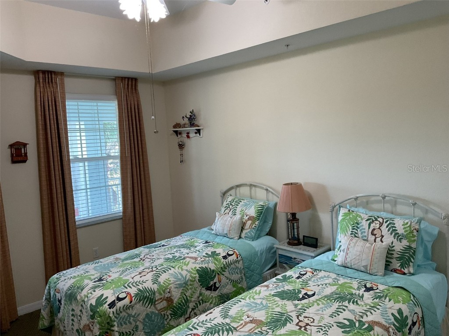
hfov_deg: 61.7
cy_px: 168
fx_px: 376
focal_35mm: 29
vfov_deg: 48.2
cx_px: 224
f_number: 1.8
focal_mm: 3
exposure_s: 1/60
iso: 125
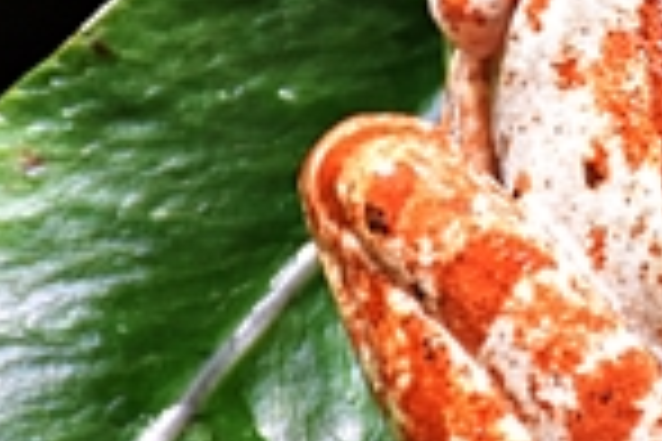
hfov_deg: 1.4
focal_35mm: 1458
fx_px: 26809
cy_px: 11
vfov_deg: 0.9
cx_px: 757
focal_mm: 140
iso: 1400
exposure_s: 1/125
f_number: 5.6
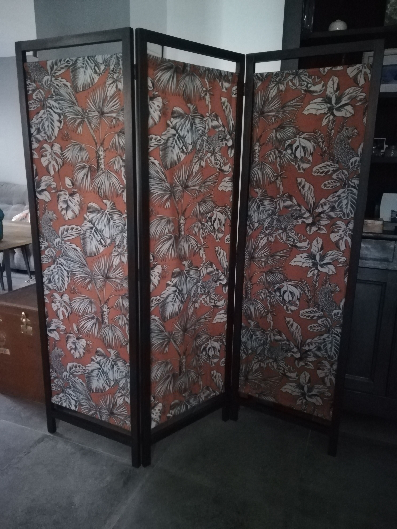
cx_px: 198
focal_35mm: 26
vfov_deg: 67.3
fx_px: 398
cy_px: 264
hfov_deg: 53.1
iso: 3200
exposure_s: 1/14.3
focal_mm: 3.83
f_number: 2.2
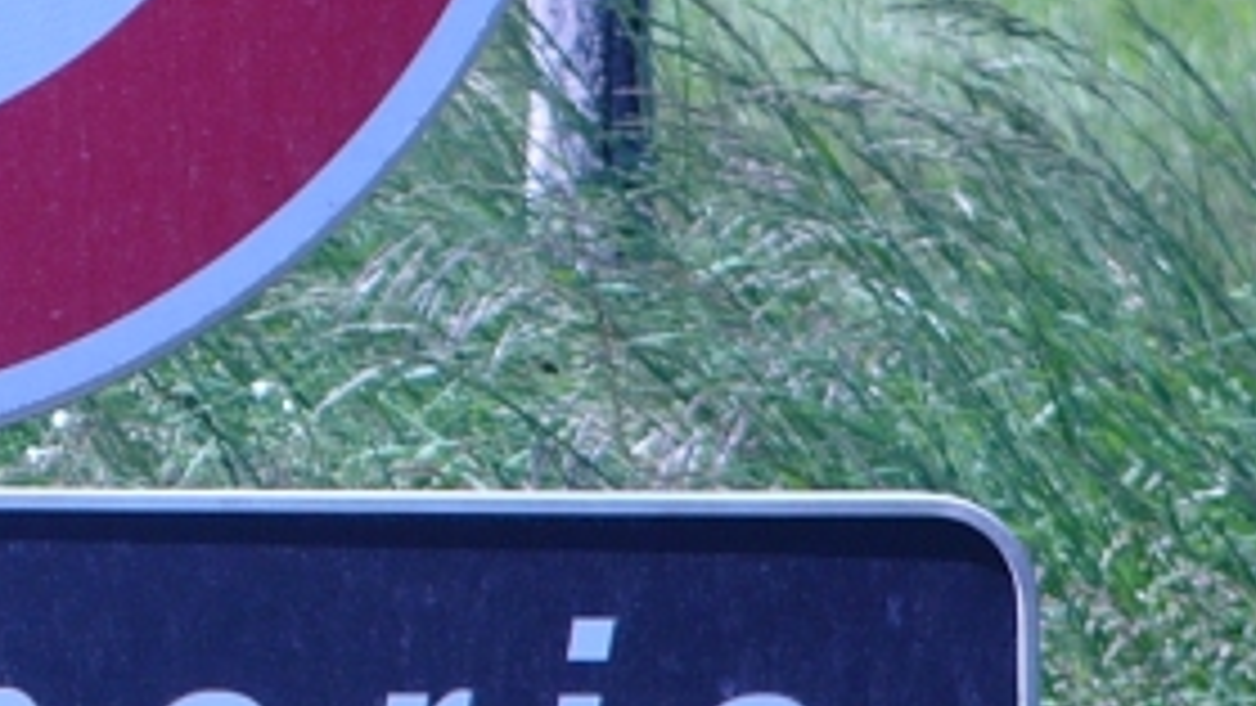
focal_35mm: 587
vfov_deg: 2.1
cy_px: -268
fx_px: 19551
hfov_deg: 3.7
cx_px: -671
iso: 50
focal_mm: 26.3
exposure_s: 1/250
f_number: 4
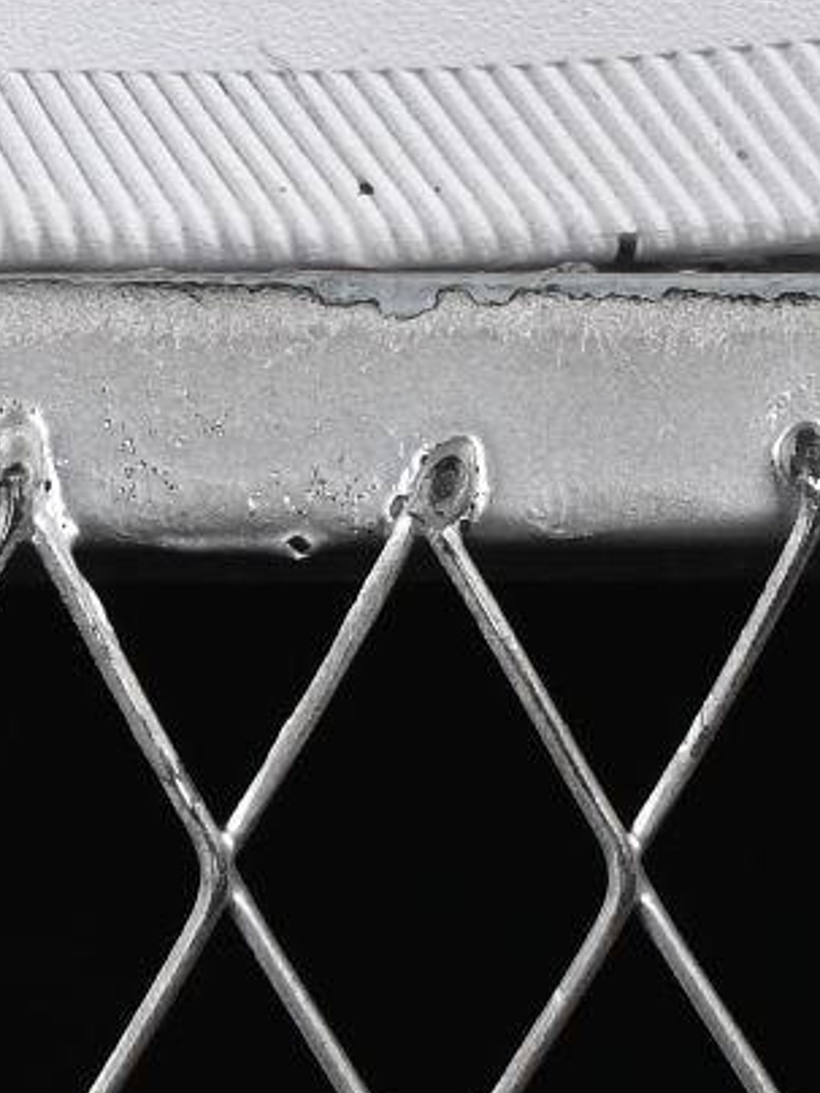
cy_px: -1250
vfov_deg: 4.1
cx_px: 593
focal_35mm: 477
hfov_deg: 3.1
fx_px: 15066
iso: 160
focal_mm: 48
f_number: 7.1
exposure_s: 1/160
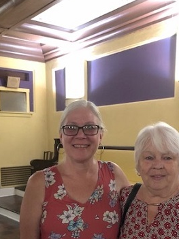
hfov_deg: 31.5
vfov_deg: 39.8
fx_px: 317
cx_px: 80
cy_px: 187
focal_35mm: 46
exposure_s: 1/4
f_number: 1.8
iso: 125
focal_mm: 3.99
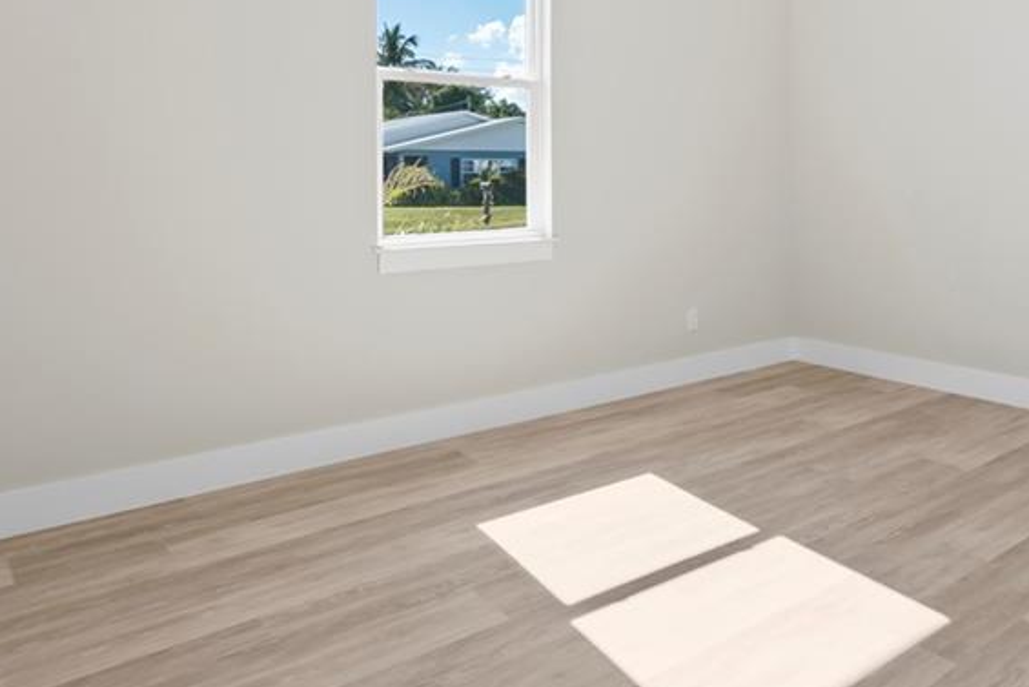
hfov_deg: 62.1
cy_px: 185
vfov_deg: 43.8
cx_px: 683
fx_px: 829
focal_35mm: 29
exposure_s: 1/25
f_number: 8
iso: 1600
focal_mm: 16
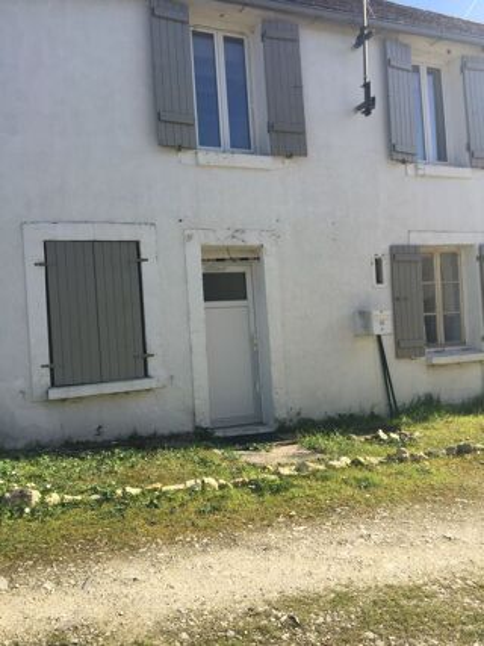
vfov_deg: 61.7
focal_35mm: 29
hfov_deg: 48.2
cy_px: 323
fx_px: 541
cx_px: 242
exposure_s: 1/1163
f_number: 2.2
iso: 32
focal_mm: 4.15
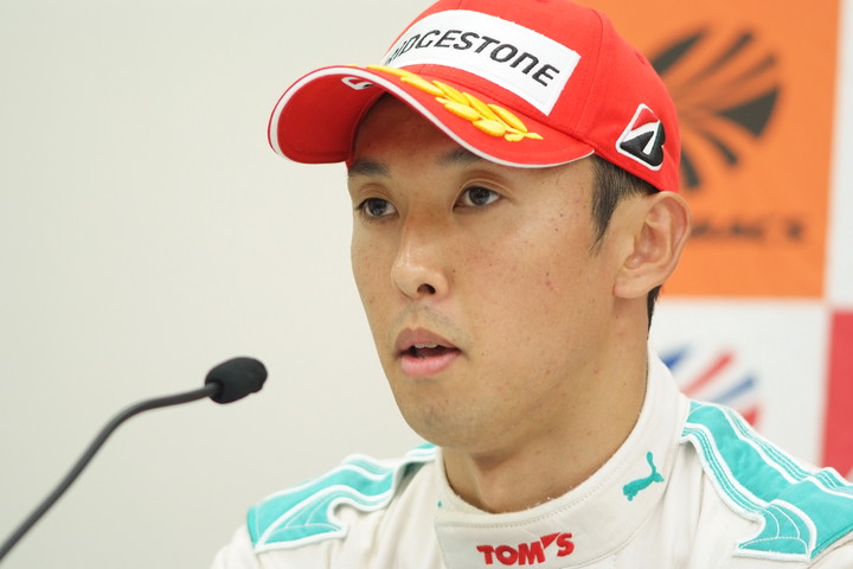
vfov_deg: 5.1
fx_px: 6397
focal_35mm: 270
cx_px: 426
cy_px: 284
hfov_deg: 7.6
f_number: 2.8
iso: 800
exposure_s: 1/125
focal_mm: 180
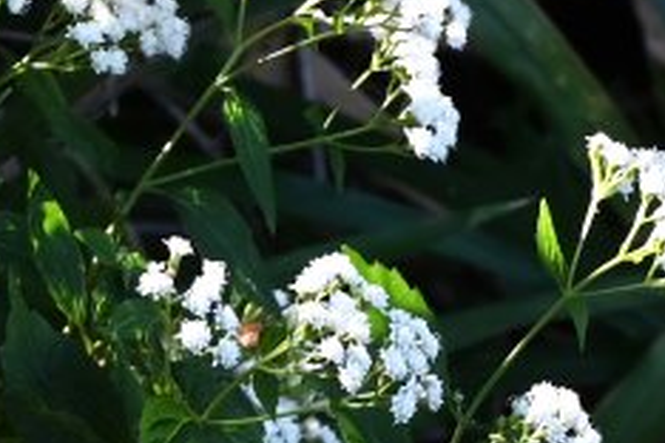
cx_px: 915
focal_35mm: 1233
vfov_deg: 1.1
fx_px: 22774
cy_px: 795
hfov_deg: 1.7
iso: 640
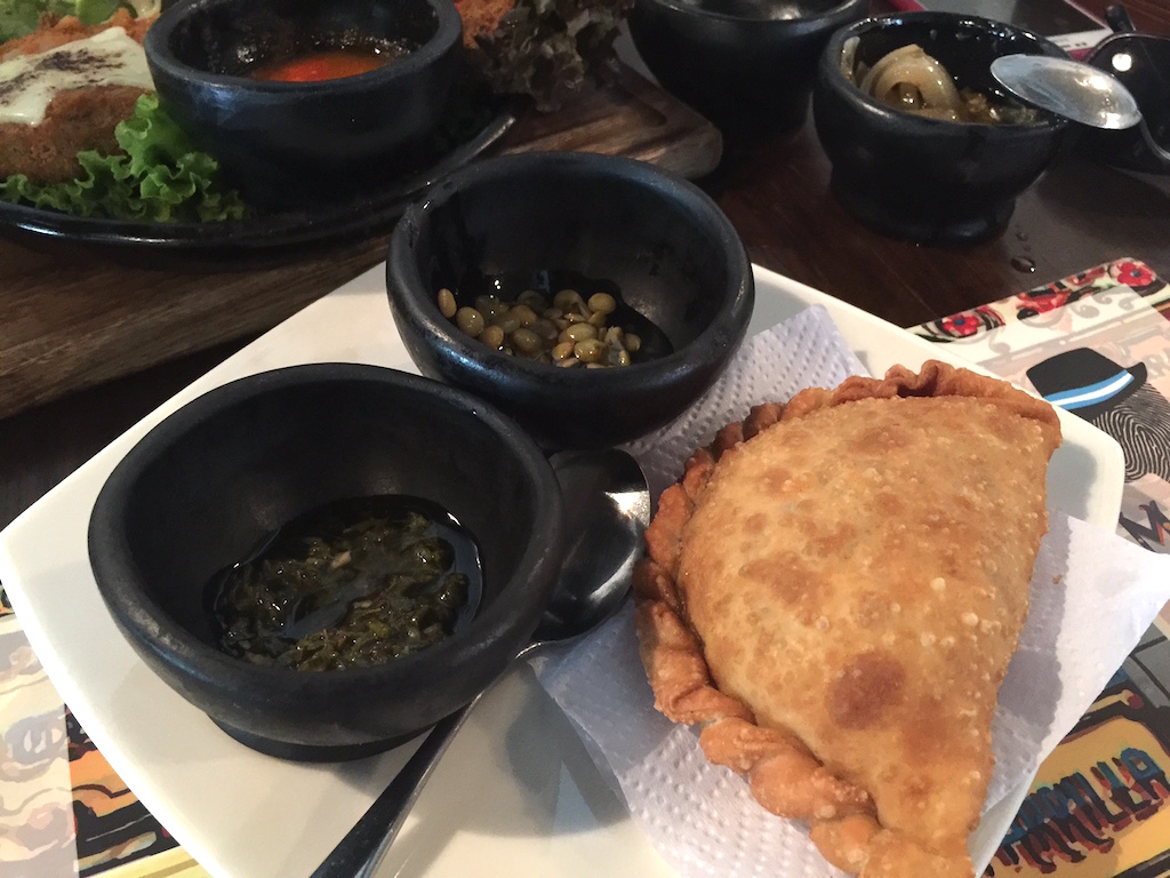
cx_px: 585
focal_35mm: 29
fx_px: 980
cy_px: 439
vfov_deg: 48.2
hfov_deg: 61.7
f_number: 2.2
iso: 125
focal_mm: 4.15
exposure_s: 1/4
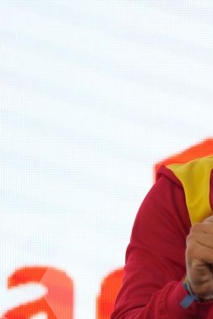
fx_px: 8457
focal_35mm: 953
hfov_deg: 1.4
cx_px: 303
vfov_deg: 2.2
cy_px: 290
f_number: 2.8
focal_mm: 200
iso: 320
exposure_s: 1/250
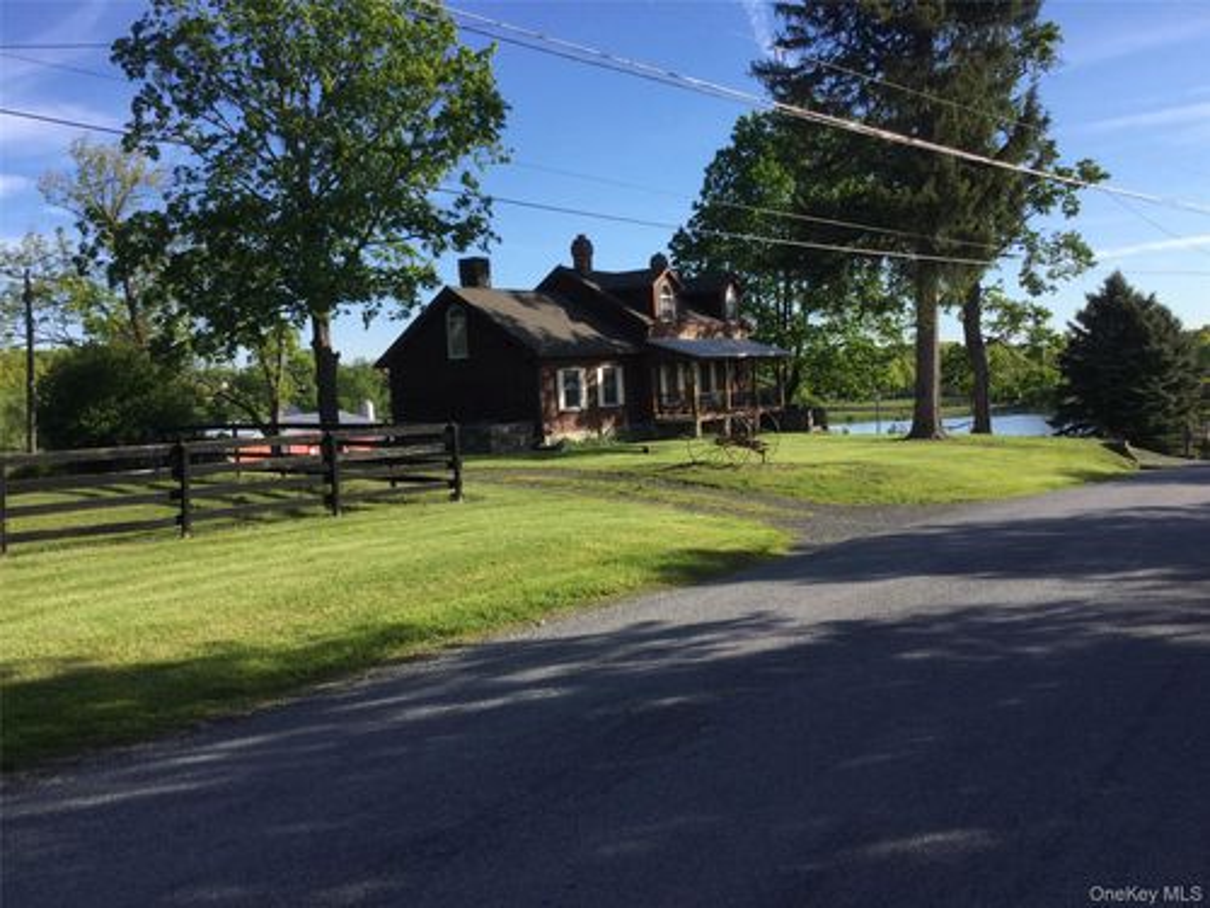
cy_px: 454
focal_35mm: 31
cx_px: 605
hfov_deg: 58.4
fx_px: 1084
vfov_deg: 45.4
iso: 25
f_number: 2.4
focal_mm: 3.3
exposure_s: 1/727
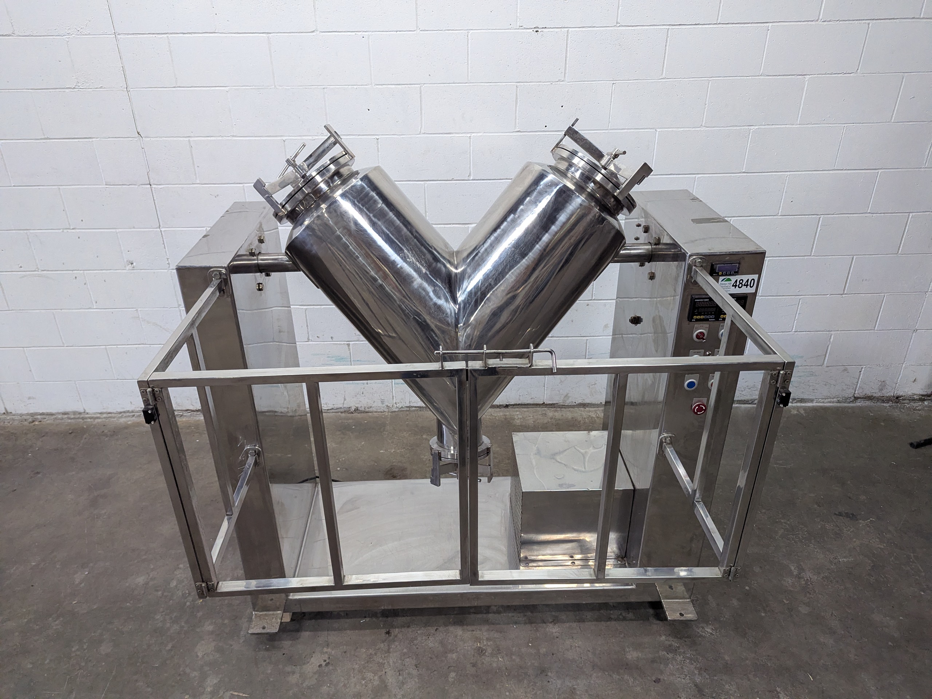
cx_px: 466
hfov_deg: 71.6
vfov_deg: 56.8
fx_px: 646
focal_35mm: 24
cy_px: 350
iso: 434
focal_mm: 6.81
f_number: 1.85
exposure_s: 1/225
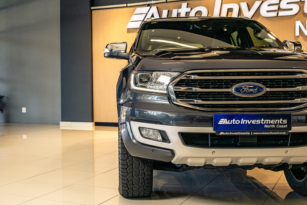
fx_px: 409
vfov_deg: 28.1
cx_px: 154
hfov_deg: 41.1
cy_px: 102
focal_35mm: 48
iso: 400
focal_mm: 48
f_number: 5
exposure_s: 1/125
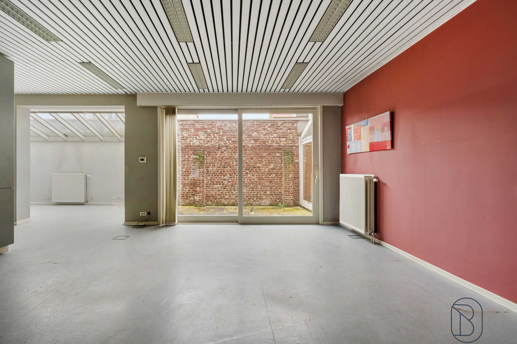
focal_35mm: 16
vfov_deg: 73.7
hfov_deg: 96.7
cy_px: 172
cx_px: 258
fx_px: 230
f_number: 11
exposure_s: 1/4
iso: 320
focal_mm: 16
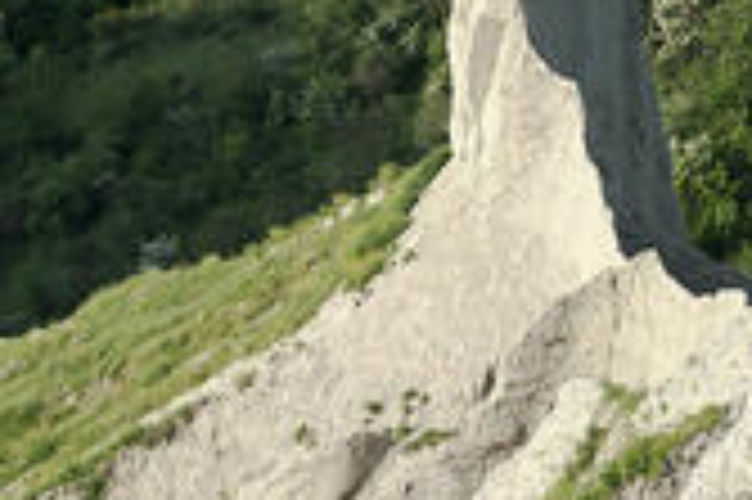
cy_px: -90
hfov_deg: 4.4
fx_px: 9766
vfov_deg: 2.9
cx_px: -68
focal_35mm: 468
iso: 200
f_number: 5.6
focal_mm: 130
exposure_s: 1/500
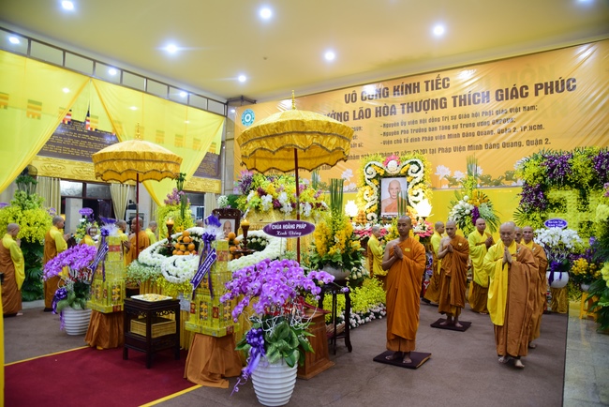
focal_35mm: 24
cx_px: 304
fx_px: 406
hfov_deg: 73.7
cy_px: 204
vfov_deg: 53.2
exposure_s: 1/20
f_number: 4
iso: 1000
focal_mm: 24
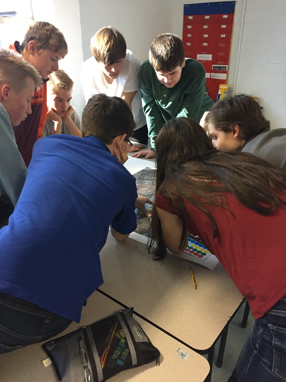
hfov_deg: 48.2
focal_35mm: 29
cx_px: 143
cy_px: 191
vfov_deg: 61.7
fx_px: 319
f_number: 2.2
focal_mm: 4.15
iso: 160
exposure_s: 1/30
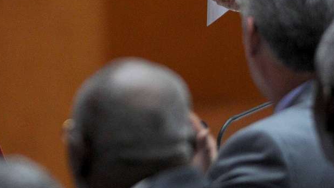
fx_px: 9134
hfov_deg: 2.1
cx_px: 126
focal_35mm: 1031
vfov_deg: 1.2
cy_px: -51
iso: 800
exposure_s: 1/125
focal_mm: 300
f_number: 2.8
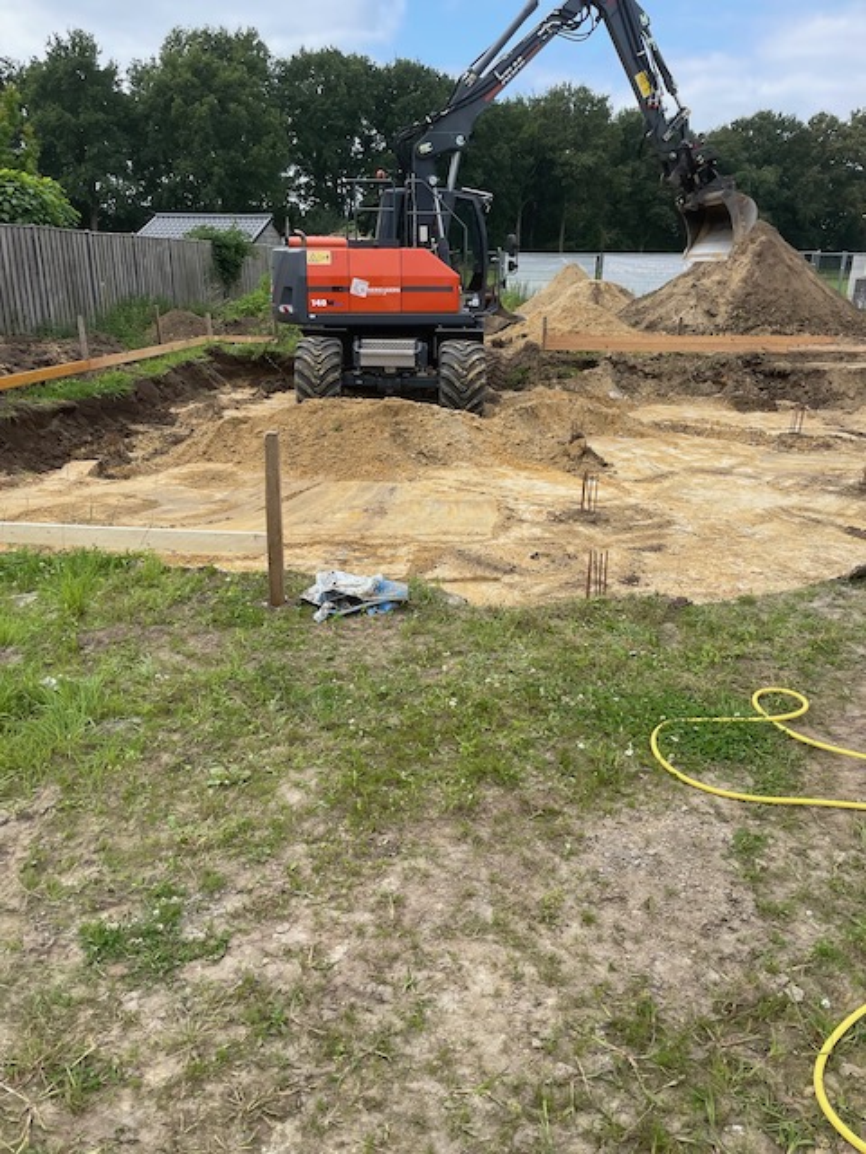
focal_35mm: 26
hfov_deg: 53.1
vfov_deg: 67.3
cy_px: 577
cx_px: 433
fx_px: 867
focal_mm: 4.2
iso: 32
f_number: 1.6
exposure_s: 1/1689
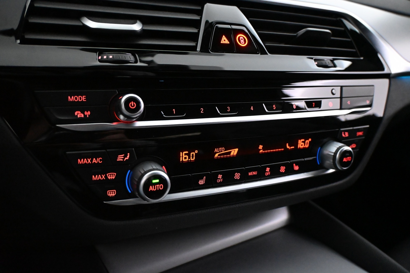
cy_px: 136
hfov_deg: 63.2
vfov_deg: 44.6
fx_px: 333
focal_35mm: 29
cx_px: 205
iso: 7200
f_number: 3.8
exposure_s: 1/60
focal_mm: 19.5
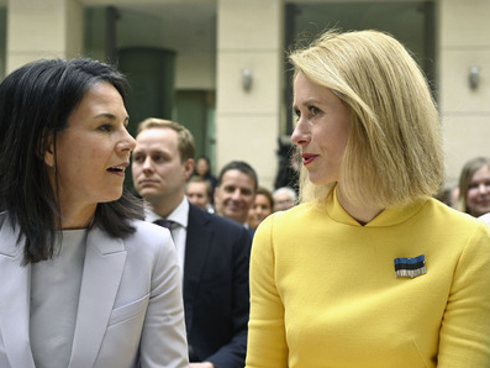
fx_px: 850
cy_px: 184
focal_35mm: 60
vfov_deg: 24.4
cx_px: 222
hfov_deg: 32.2
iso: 4000
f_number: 5
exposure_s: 1/800
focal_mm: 55
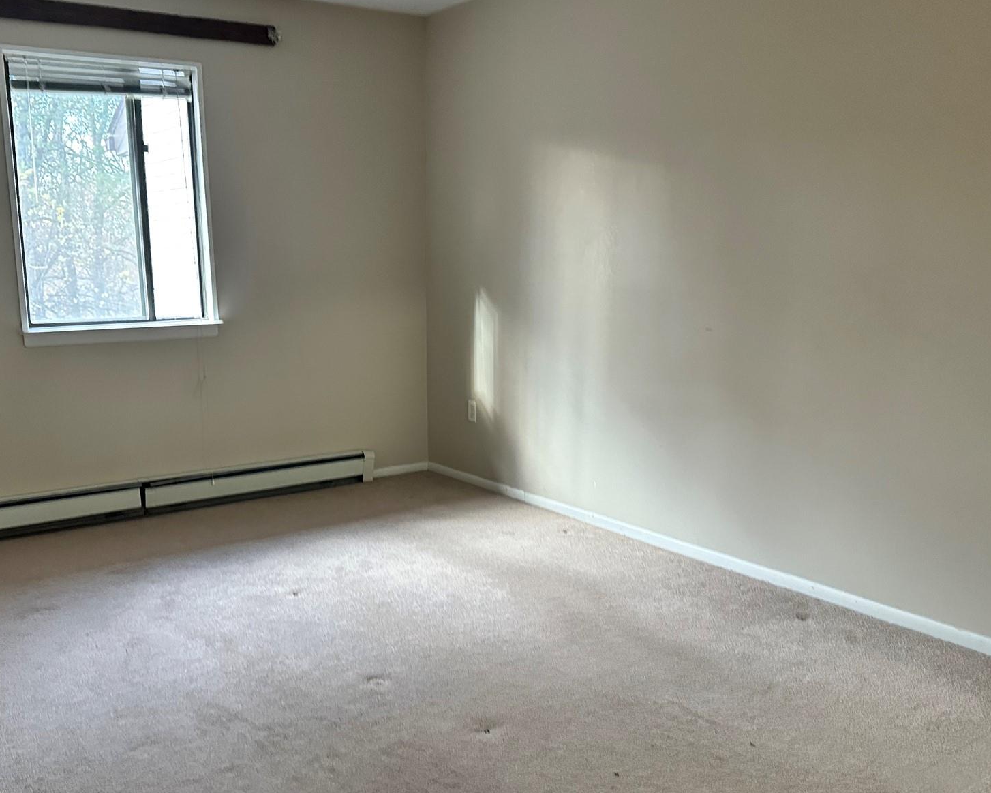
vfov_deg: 44.4
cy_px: 456
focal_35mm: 33
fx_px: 968
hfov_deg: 53.9
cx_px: 410
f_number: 1.78
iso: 640
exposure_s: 1/40
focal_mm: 6.86
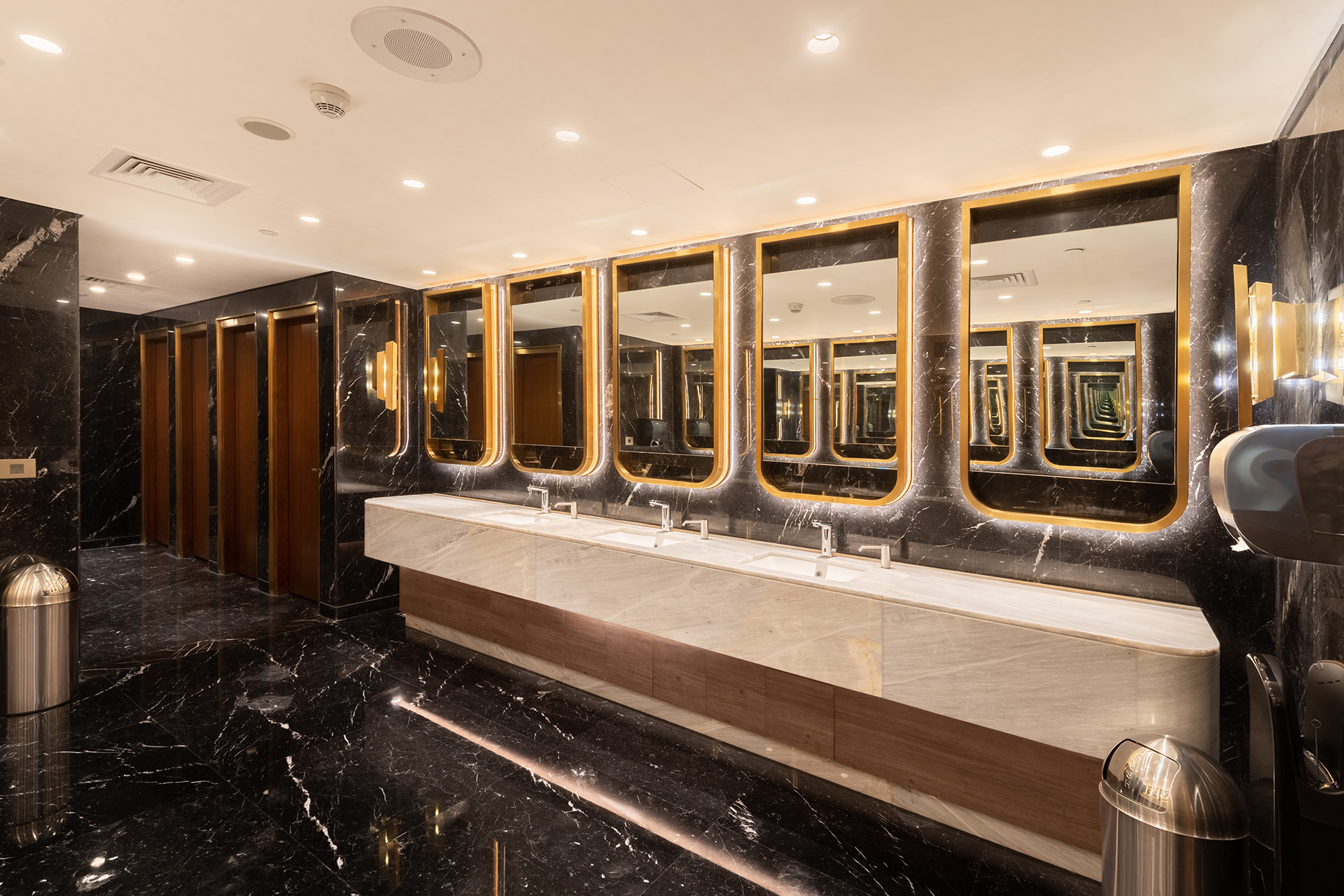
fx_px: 597
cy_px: 448
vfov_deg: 73.7
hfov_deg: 96.7
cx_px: 672
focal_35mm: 16
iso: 50
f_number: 9
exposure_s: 4
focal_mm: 16
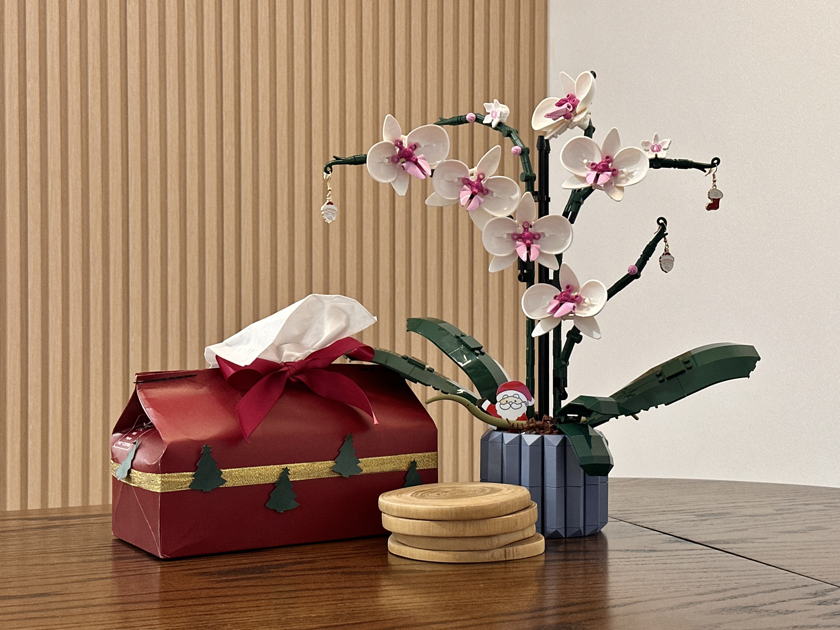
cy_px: 315
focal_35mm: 48
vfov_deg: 30.3
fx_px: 1165
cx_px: 420
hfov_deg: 39.7
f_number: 1.78
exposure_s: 1/50
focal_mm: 6.86
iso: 200
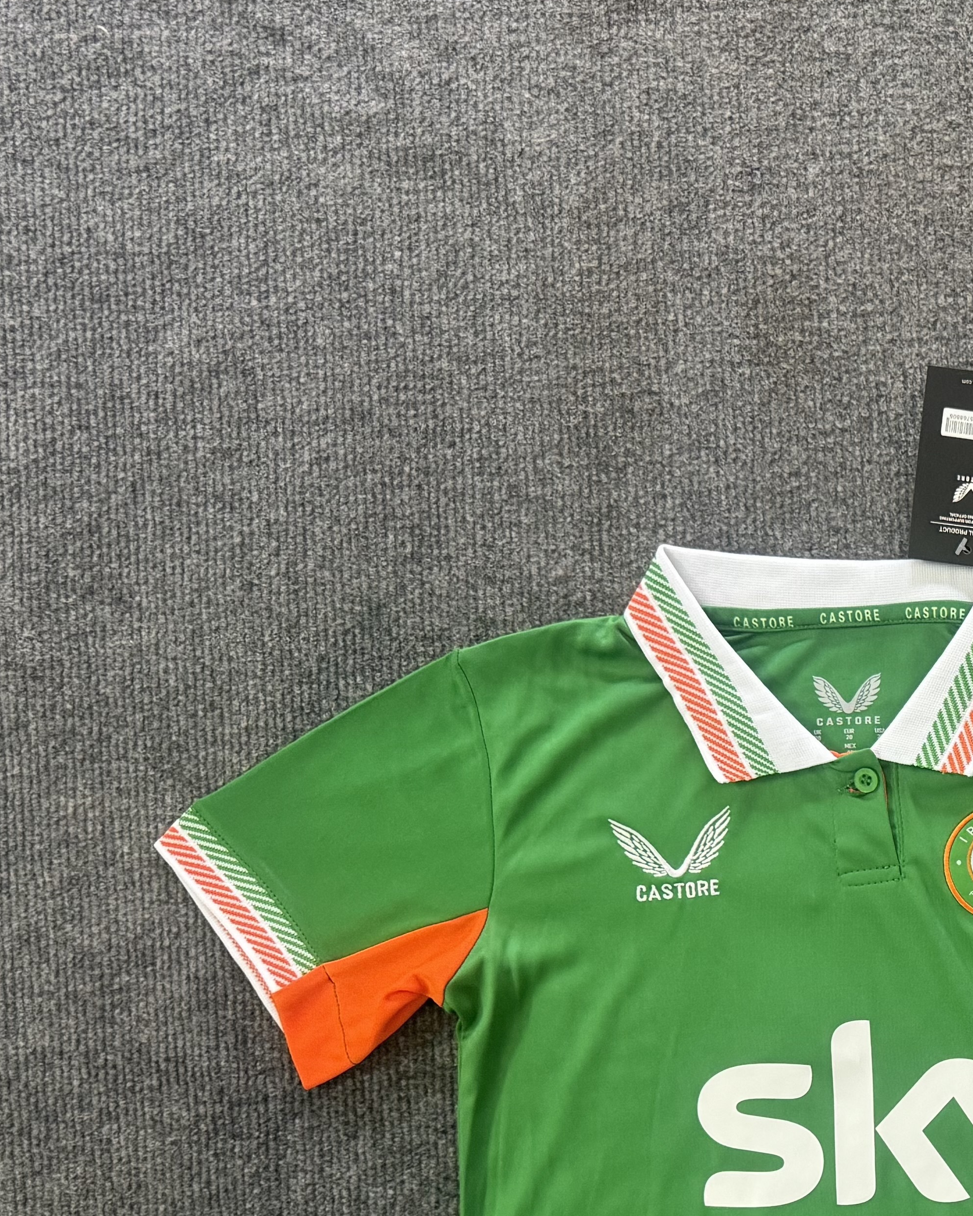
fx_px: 1944
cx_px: 1182
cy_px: 1045
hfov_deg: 25.2
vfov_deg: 33.3
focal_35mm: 54
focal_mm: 6.76
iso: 320
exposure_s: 1/60
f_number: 1.78
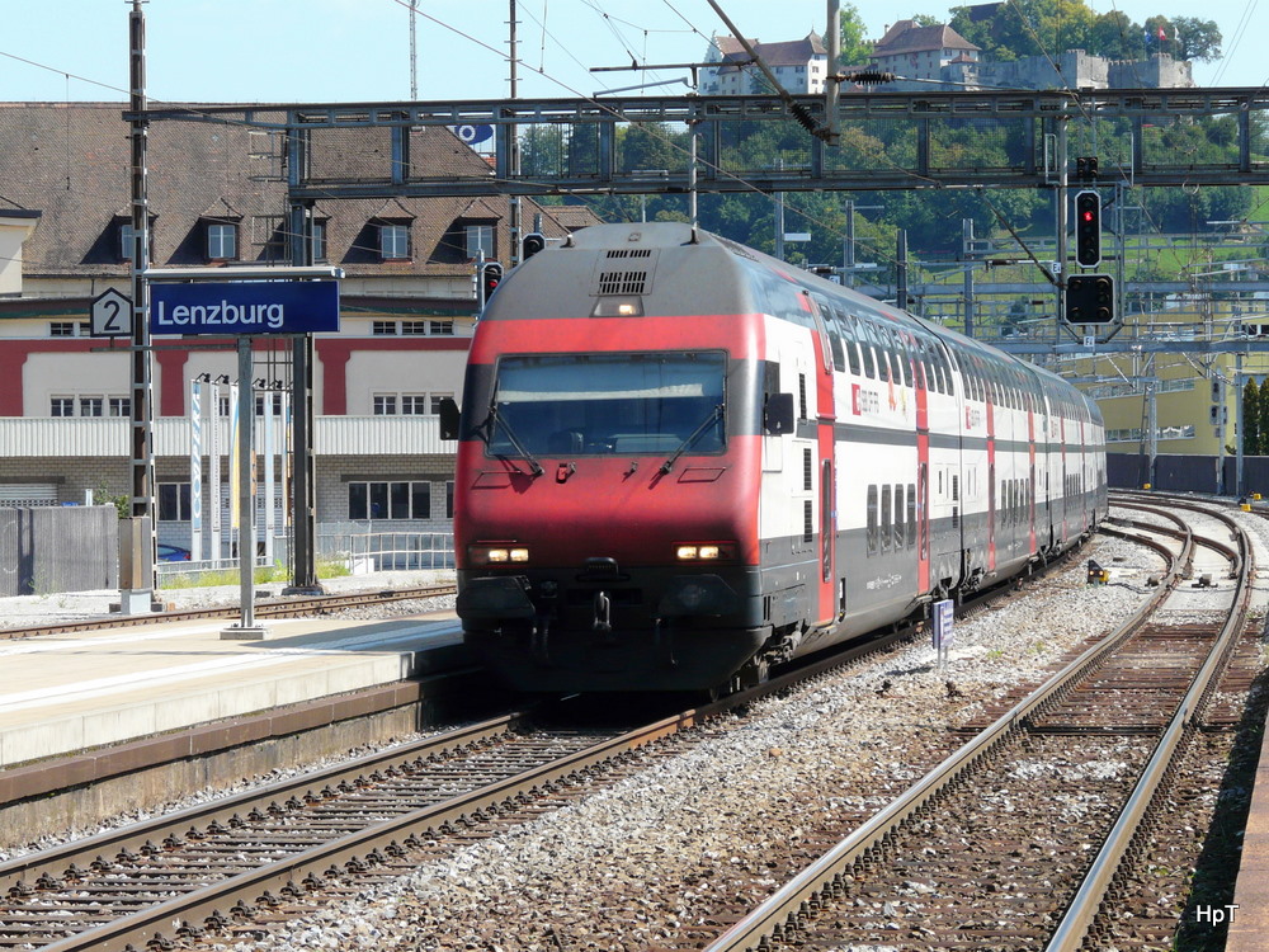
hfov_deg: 15.1
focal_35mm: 131
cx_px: 634
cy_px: 476
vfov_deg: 11.3
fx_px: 4802
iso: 100
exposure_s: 1/250
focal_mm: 21.6
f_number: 5.6
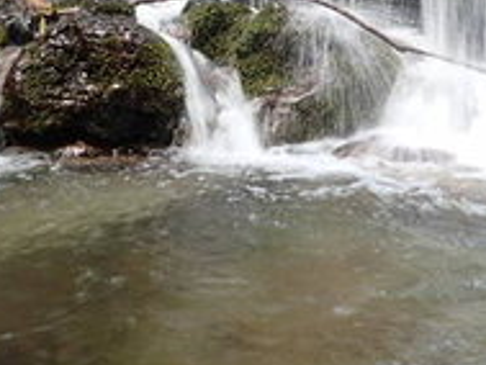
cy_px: 59
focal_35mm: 53
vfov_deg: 26.9
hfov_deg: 36.1
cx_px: 273
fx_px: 745
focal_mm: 4.5
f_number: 2
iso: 100
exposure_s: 1/13
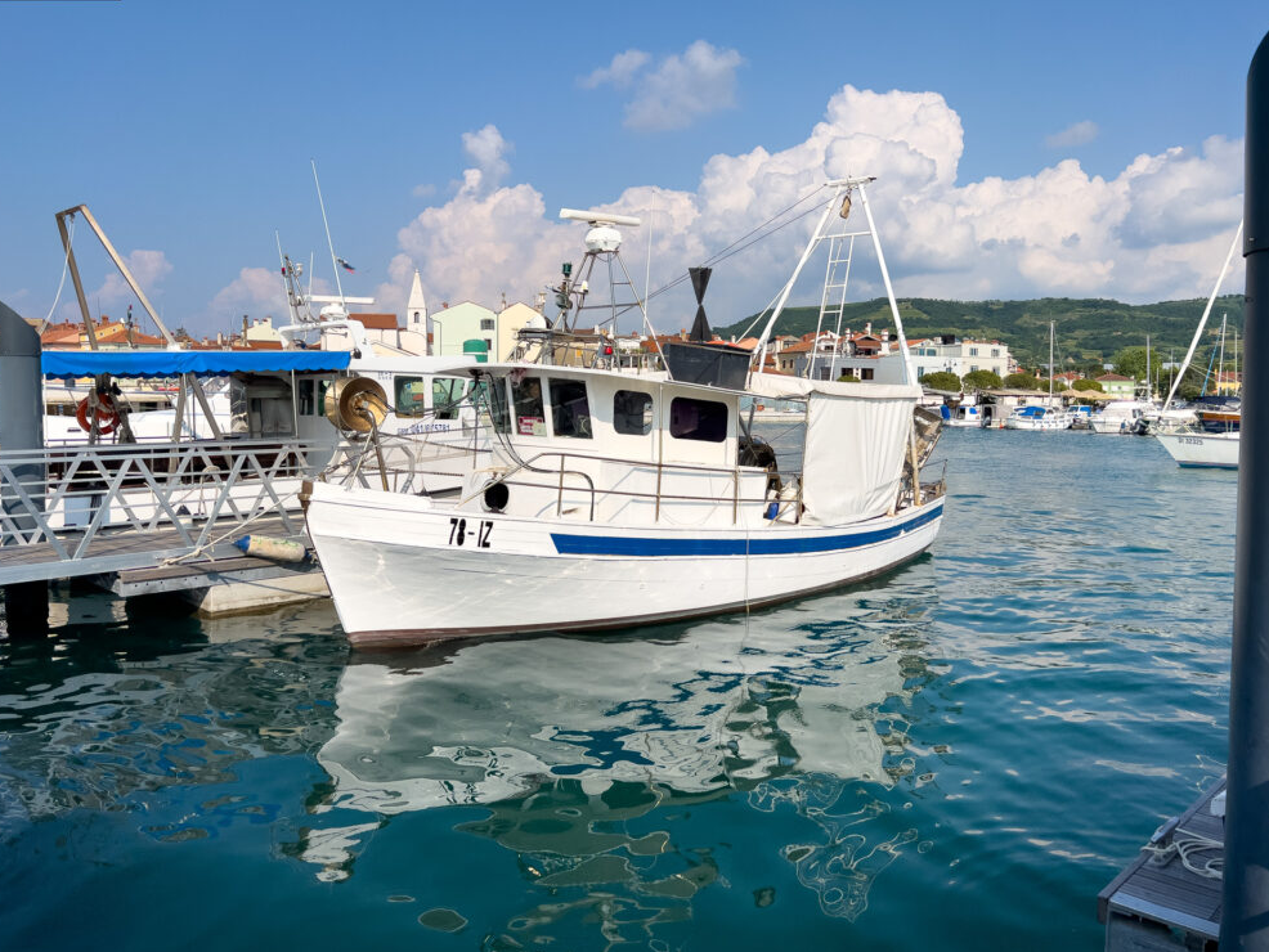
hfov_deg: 65.3
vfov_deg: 51.4
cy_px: 462
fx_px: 990
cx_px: 629
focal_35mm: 27
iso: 50
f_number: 1.5
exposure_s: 1/8700
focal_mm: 5.7
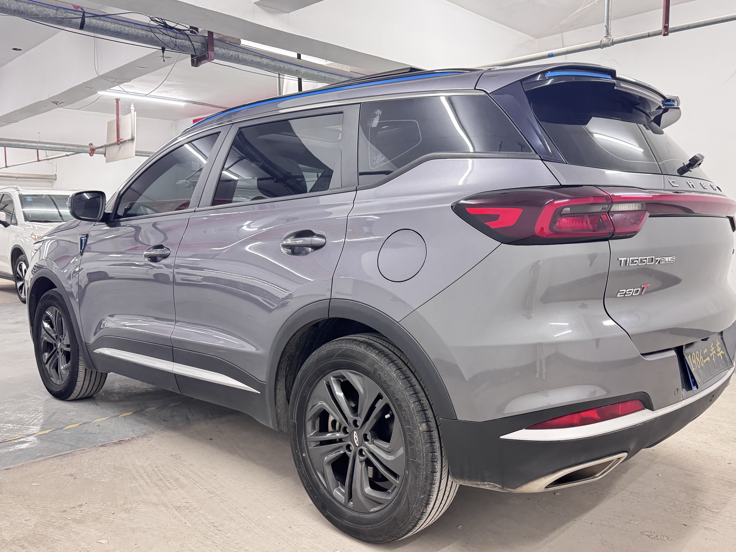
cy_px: 289
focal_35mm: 29
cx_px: 385
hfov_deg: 61.6
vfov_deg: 48.2
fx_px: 617
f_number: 1.78
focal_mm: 6.76
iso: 500
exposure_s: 1/50
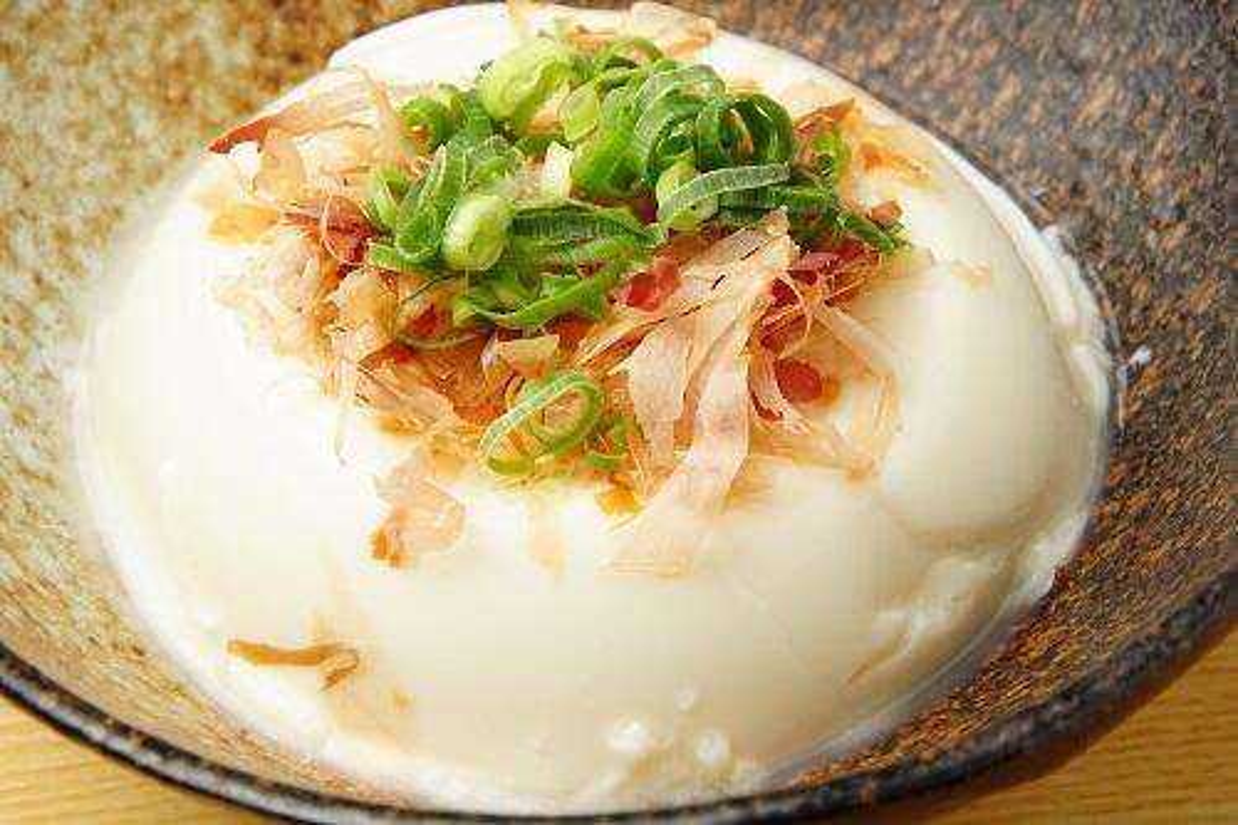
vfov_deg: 6.1
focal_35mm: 225
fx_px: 7735
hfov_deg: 9.2
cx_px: 619
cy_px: 412
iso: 200
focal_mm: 150
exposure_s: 1/125
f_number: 14
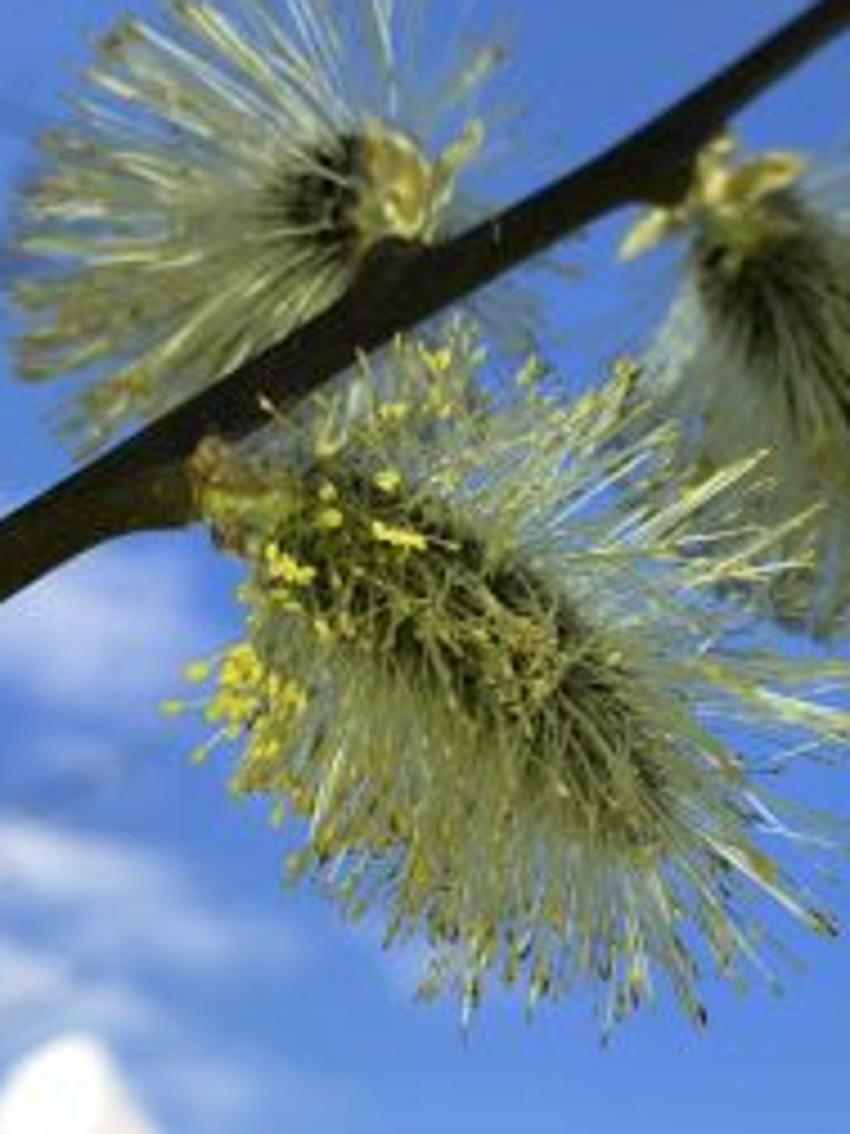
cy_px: 646
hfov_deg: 24.9
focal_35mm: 58
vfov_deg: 33.2
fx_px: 1899
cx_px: 652
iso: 32
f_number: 1.8
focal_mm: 4
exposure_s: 1/1156
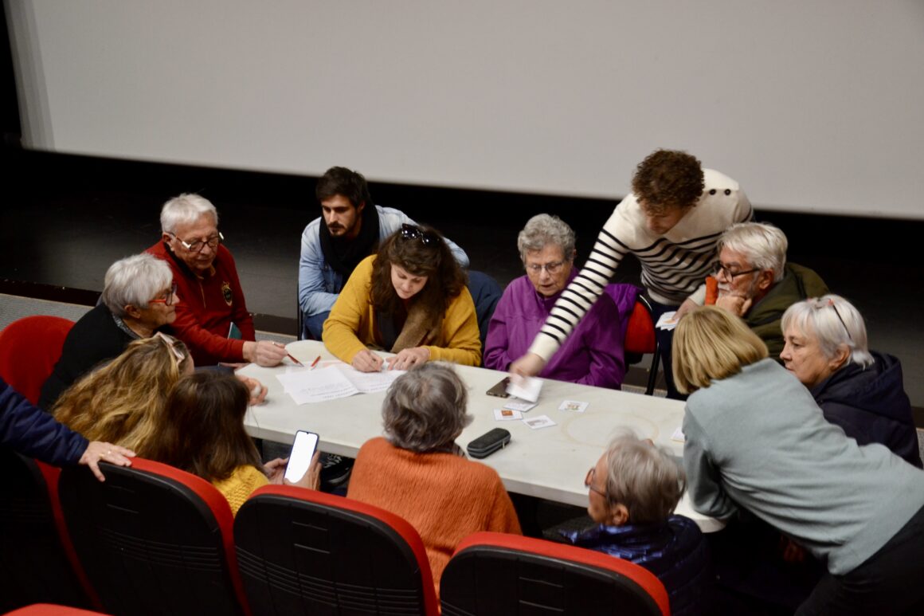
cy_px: 308
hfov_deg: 43.6
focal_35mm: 45
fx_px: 1155
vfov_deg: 29.9
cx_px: 462
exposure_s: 1/15
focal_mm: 30
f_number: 4.2
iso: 1000
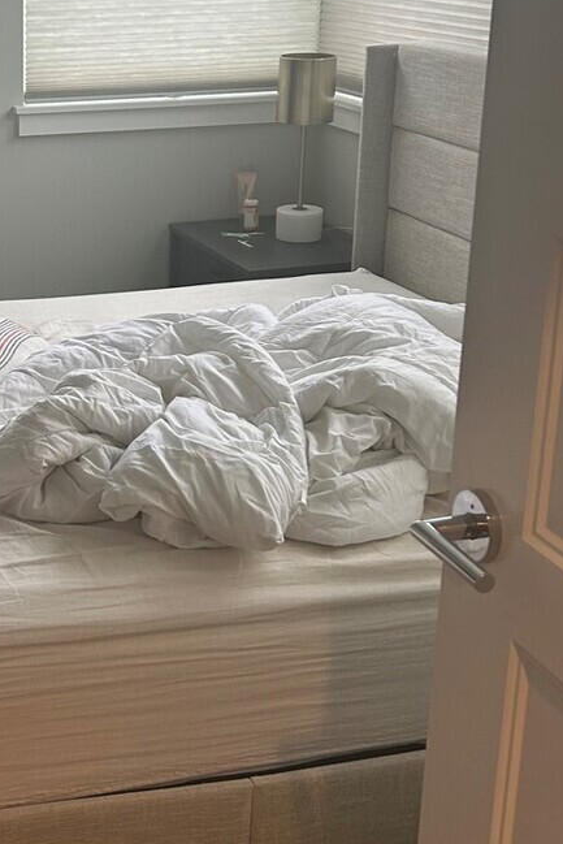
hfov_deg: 21.7
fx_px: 1407
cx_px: -17
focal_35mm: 60
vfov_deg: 33.3
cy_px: 334
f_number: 1.5
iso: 64
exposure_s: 1/120
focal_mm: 5.7
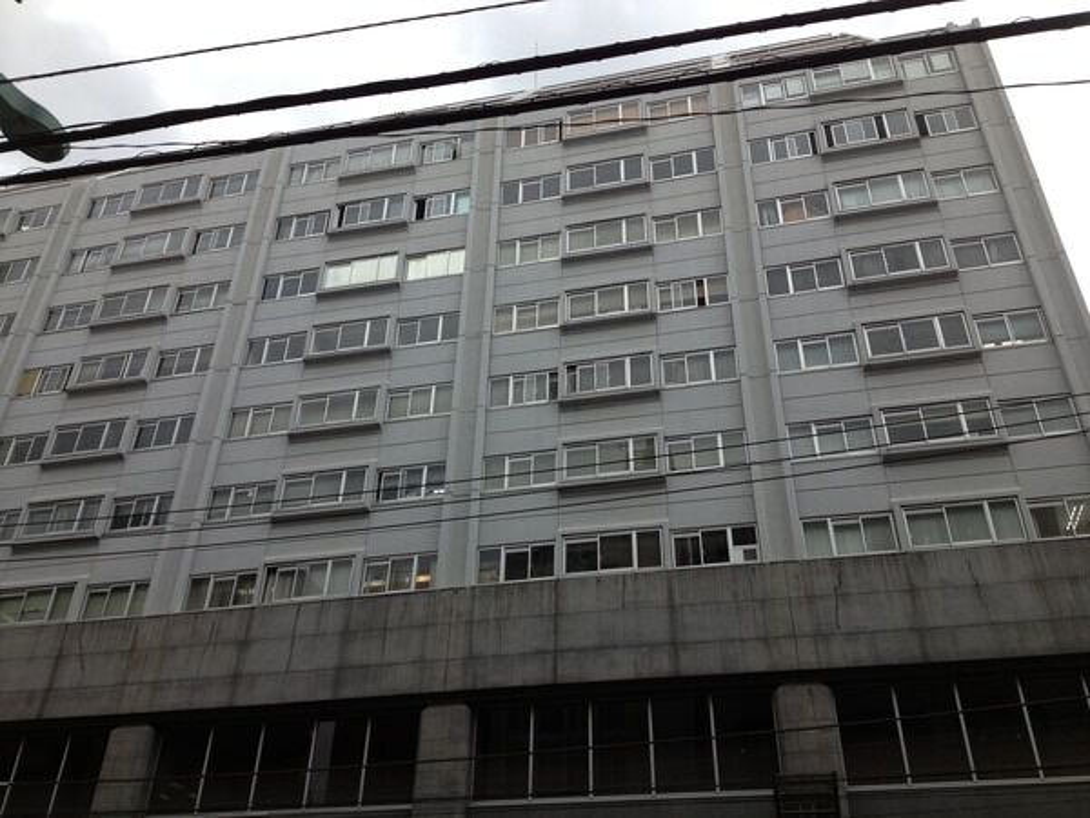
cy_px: 409
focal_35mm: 35
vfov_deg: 40.7
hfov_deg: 52.6
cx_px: 545
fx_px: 1102
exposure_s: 1/531
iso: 50
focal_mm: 4.28
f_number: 2.4
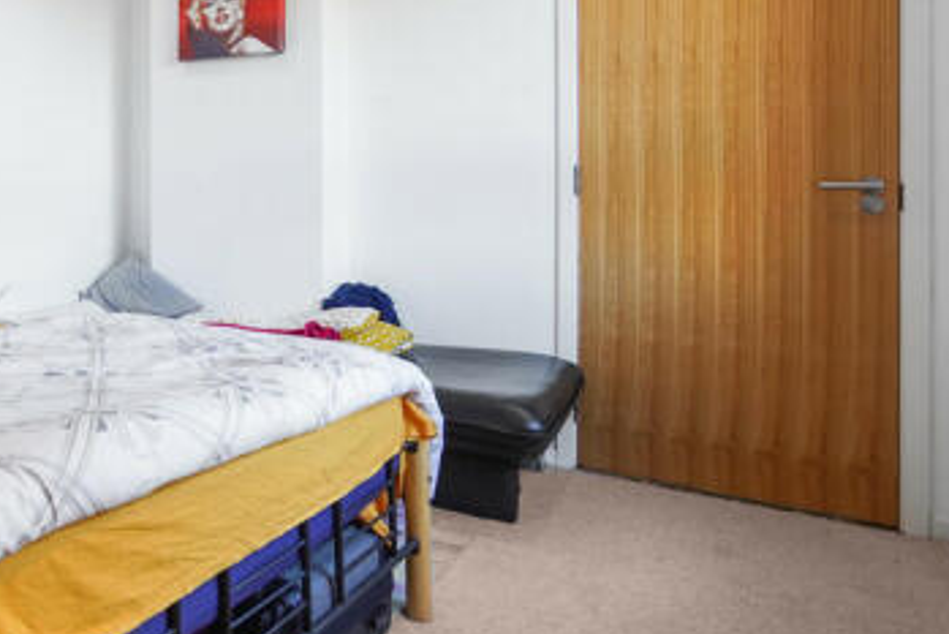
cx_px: 86
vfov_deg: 43.2
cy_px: 222
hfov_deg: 53.7
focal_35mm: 30
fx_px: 791
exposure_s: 1/30
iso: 400
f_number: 4.5
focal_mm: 16
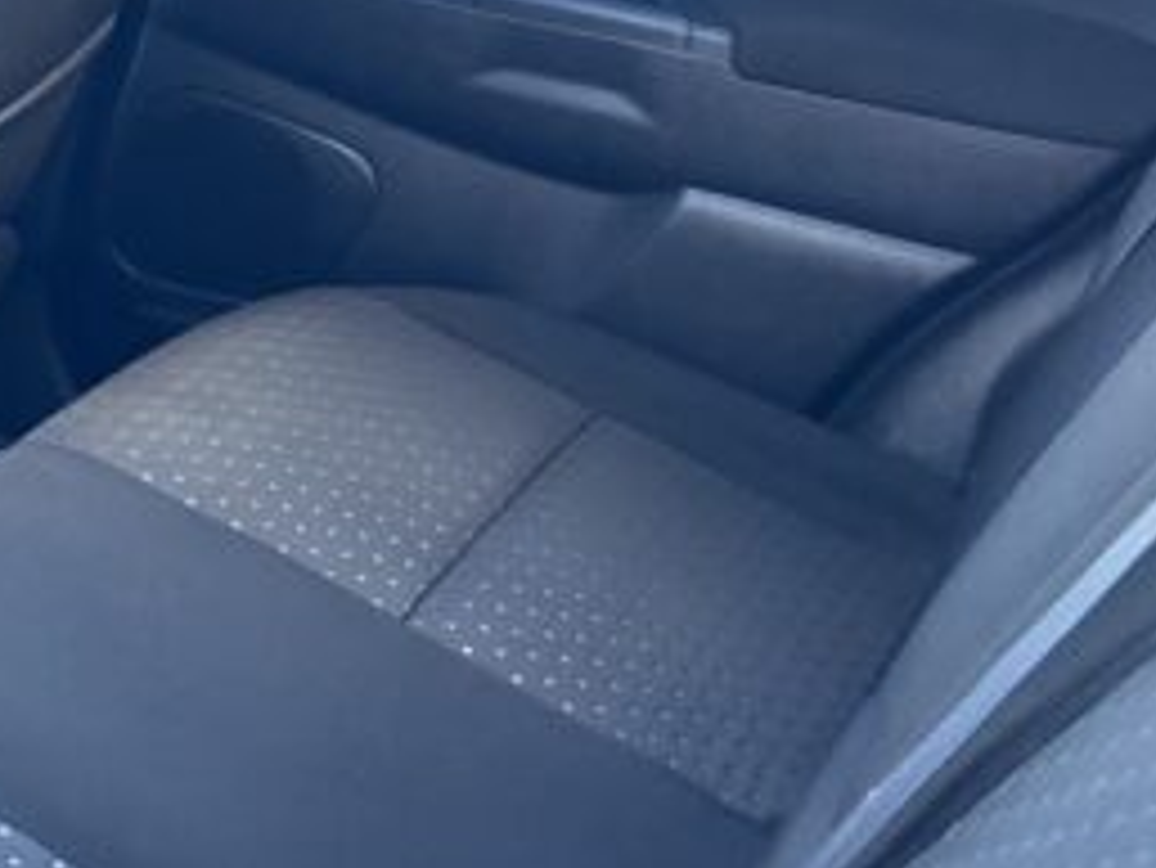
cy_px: 463
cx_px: -319
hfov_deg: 21.9
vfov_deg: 18.2
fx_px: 2706
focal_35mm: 81
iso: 320
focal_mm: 4.25
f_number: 1.8
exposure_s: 1/60
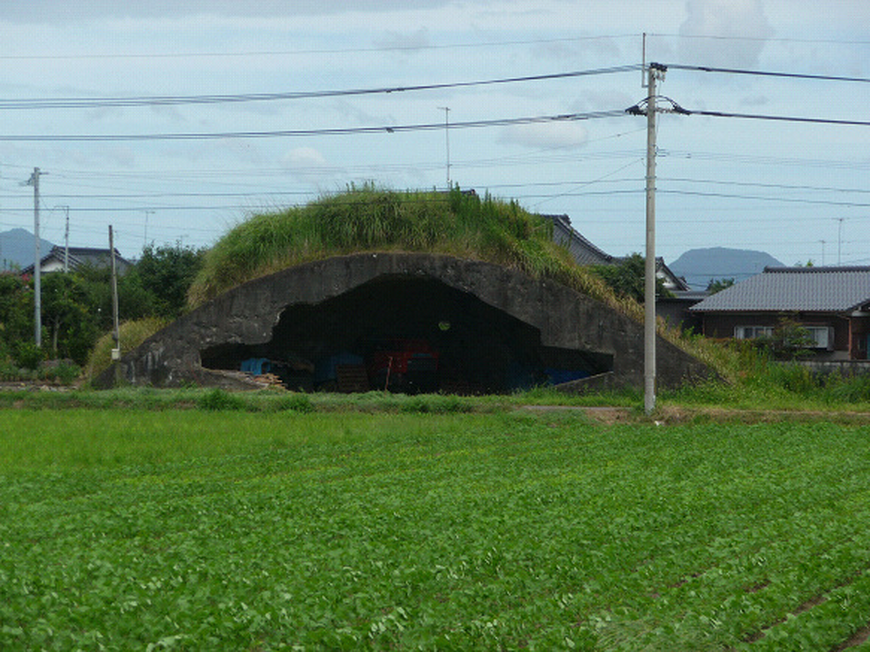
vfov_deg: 10.1
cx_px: 435
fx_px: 3694
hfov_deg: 13.4
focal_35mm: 147
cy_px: 326
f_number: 4.8
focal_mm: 25.2
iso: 100
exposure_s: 1/640
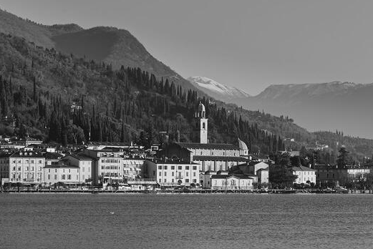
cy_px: 111
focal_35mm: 204
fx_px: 2115
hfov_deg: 10.1
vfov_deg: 6.7
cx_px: 202
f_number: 11
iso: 100
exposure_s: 1/125
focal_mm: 177
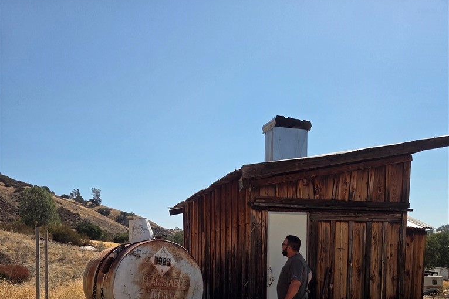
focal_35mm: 32
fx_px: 399
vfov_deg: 37.2
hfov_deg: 58.7
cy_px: 293
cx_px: 224
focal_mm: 5.4
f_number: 1.8
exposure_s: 1/6034
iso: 80
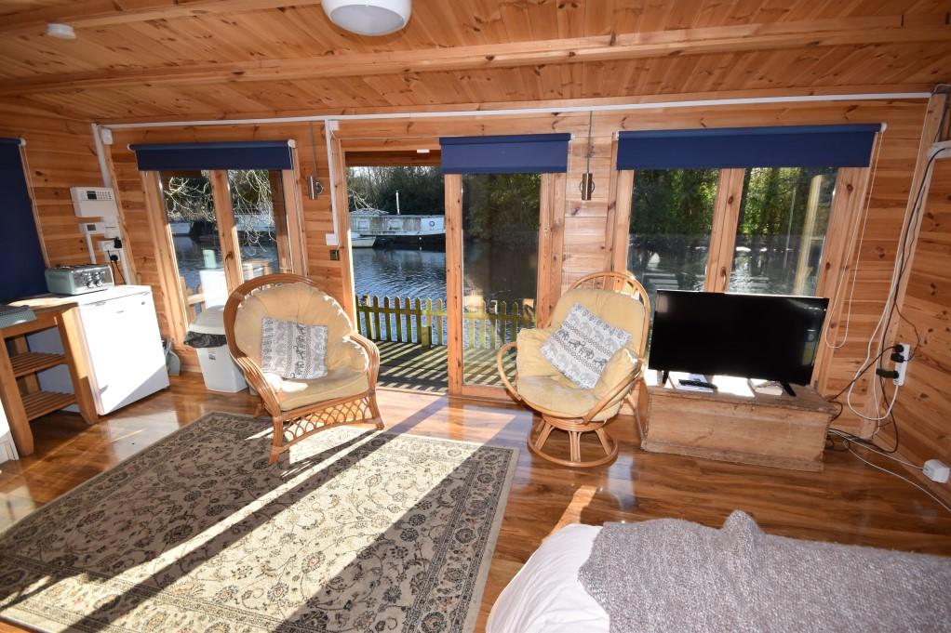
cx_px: 476
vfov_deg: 77.3
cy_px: 316
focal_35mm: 15
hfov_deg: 100.4
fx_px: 396
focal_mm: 10
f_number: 7.1
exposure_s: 1/200
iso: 400
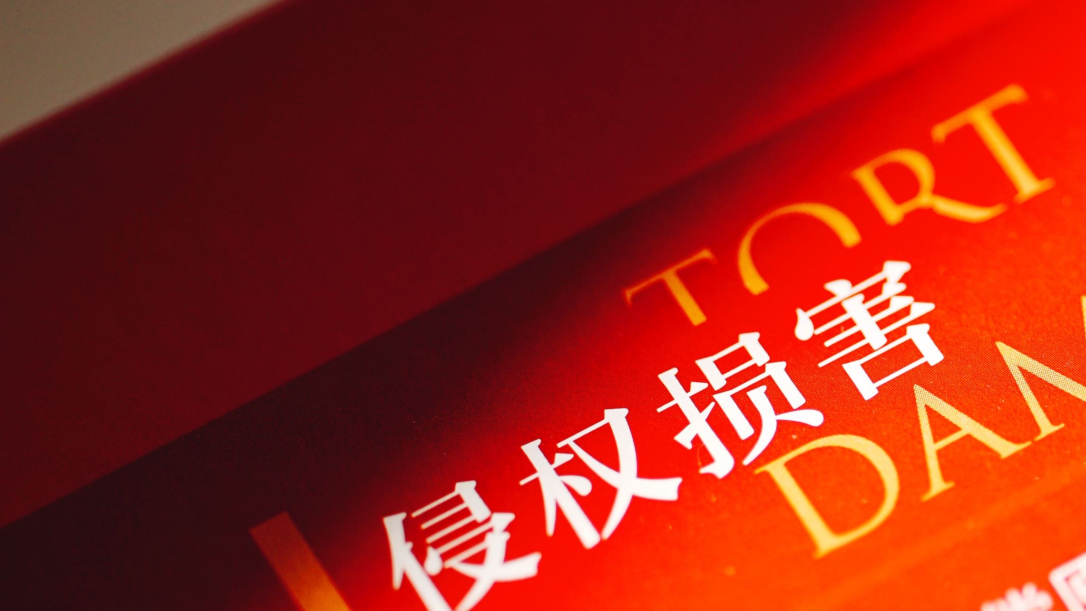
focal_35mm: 281
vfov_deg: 4.3
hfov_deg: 7.7
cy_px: 537
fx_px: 8091
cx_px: 828
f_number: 1.8
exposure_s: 1/1600
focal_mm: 135
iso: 200
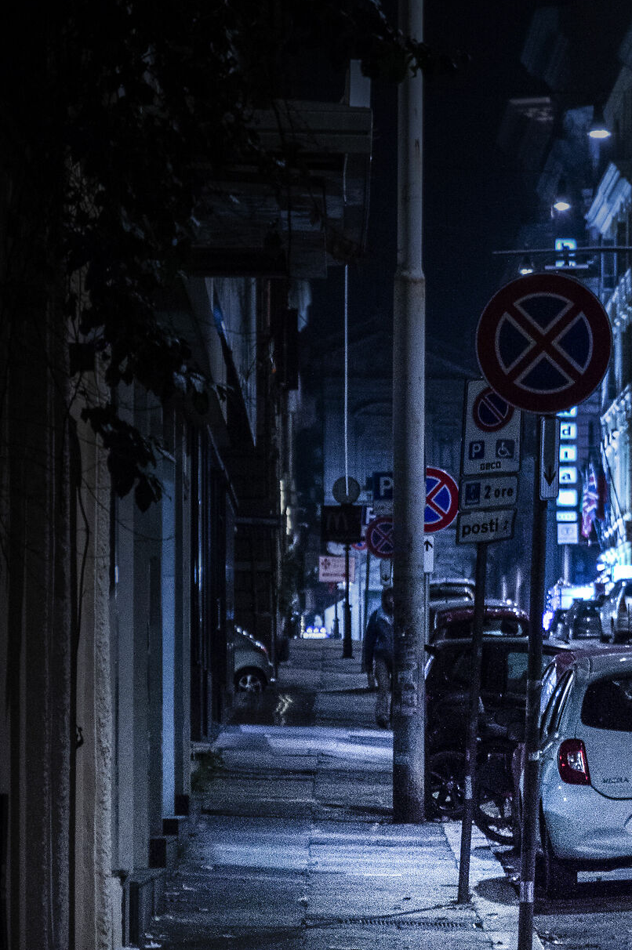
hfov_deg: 4.4
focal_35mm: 312
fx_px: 8229
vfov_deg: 6.6
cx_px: 588
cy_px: 402
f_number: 5.6
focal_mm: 105
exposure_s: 1/15
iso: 1600
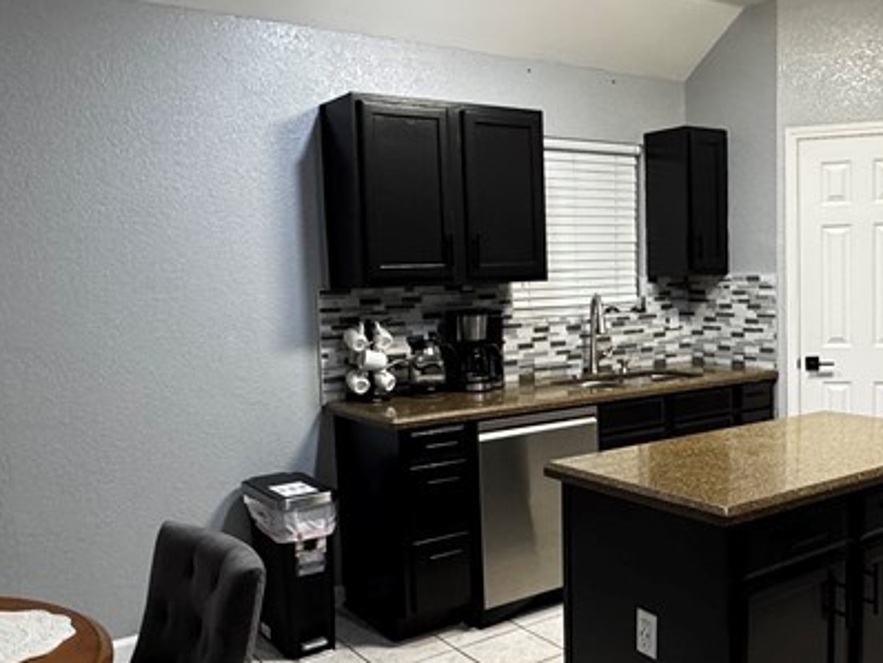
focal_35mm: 36
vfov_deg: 39.7
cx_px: 579
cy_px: 353
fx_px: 919
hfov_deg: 50.5
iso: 320
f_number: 2.2
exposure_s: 1/60
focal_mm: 2.22
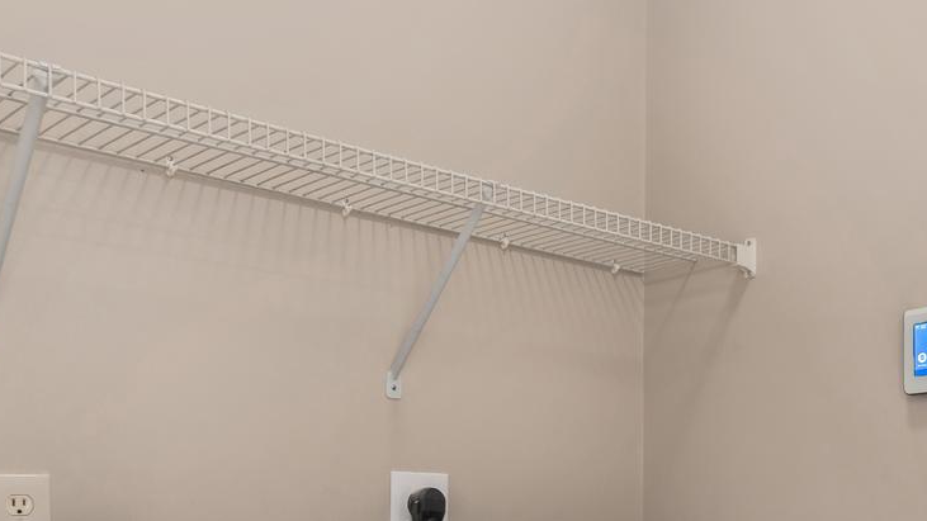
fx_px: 1081
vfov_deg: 25.6
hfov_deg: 44.3
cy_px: 538
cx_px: 736
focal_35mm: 44
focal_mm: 10
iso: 100
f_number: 9
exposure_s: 5
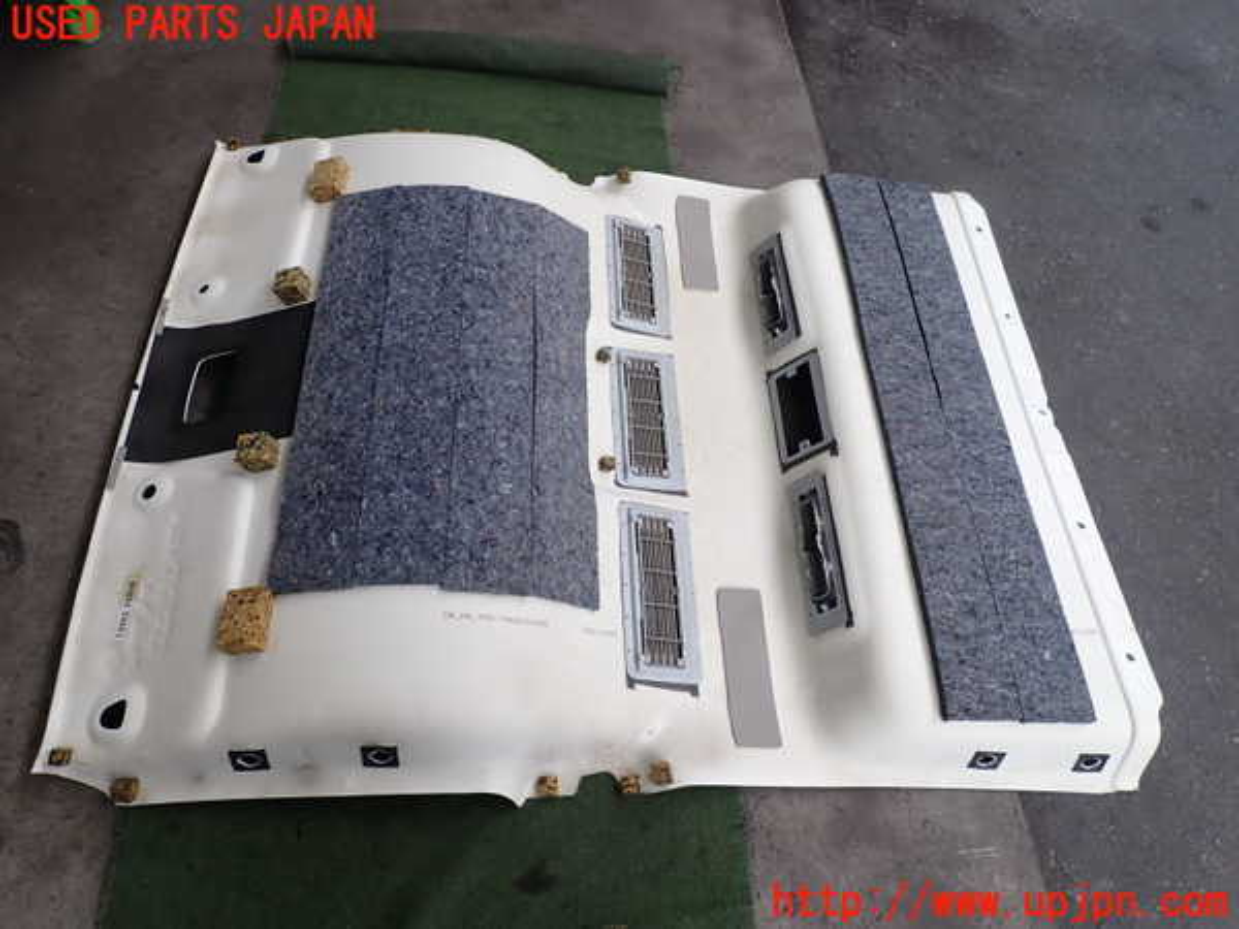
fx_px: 895
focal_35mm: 25
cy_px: 464
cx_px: 620
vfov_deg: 54.9
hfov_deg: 69.4
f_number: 2.8
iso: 100
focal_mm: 4.5
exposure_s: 1/320
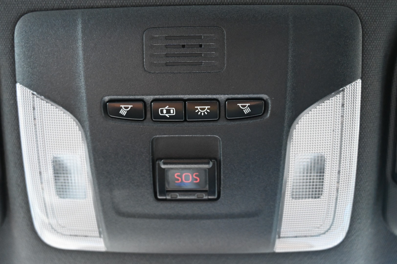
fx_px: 474
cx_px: 198
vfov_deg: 31.1
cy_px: 132
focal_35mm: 43
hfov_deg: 45.5
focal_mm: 43
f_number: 4
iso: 6400
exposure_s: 1/60
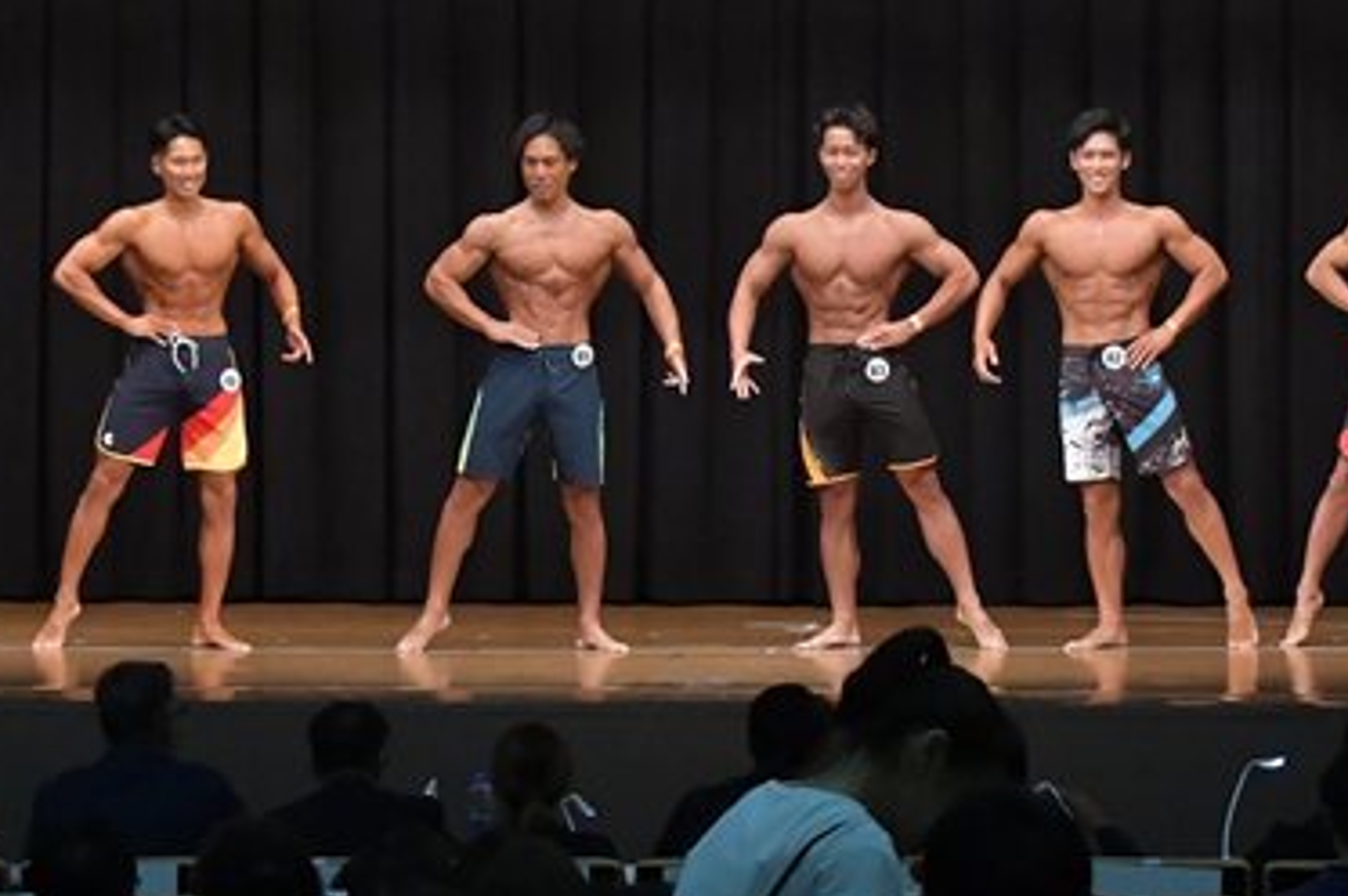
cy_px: 231
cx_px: 768
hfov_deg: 13.2
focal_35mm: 156
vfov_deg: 8.8
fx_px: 5836
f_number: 5.6
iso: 6400
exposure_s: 1/400
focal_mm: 50
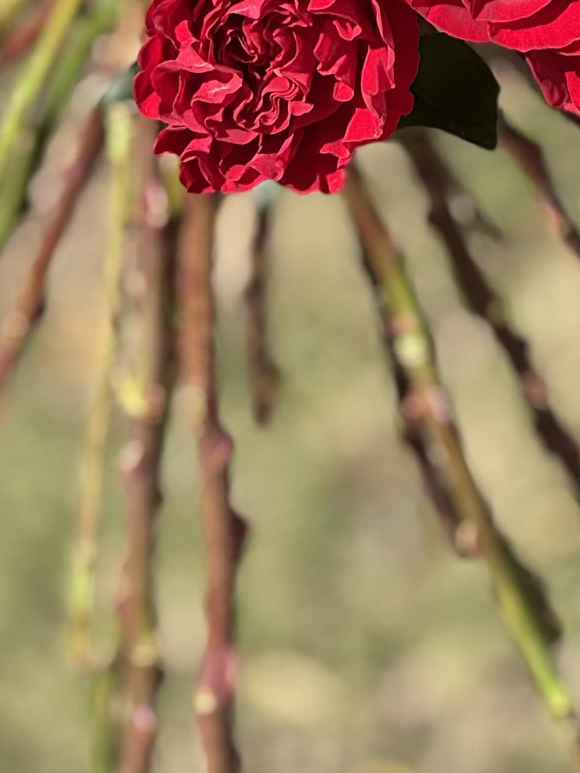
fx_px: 5494
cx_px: 162
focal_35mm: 246
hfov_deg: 6.0
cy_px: -363
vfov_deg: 7.9
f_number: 2.8
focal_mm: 9
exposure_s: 1/279
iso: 25
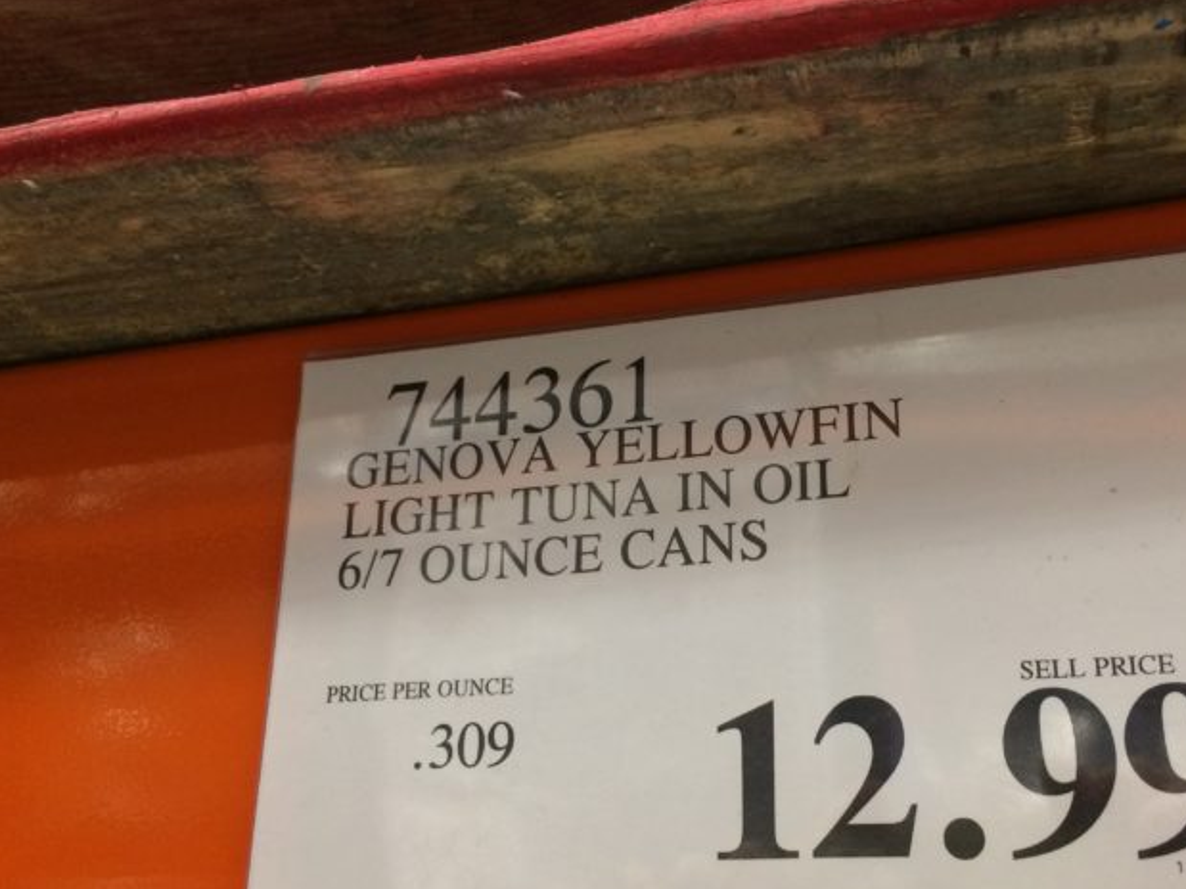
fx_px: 1233
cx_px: 720
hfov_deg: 51.0
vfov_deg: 39.6
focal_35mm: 36
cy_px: 510
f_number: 2.2
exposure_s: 1/33
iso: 200
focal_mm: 4.15
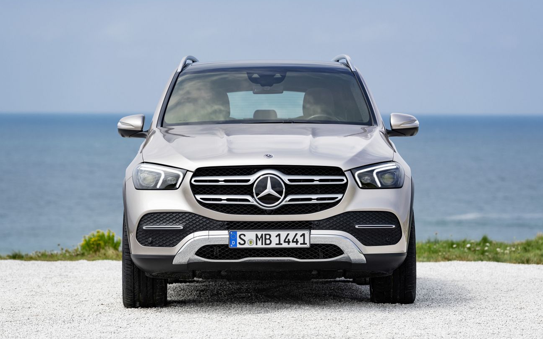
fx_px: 2501
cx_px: 272
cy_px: 170
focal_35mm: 169
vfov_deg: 7.8
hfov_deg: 12.4
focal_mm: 165
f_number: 5.6
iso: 100
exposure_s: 1/1000
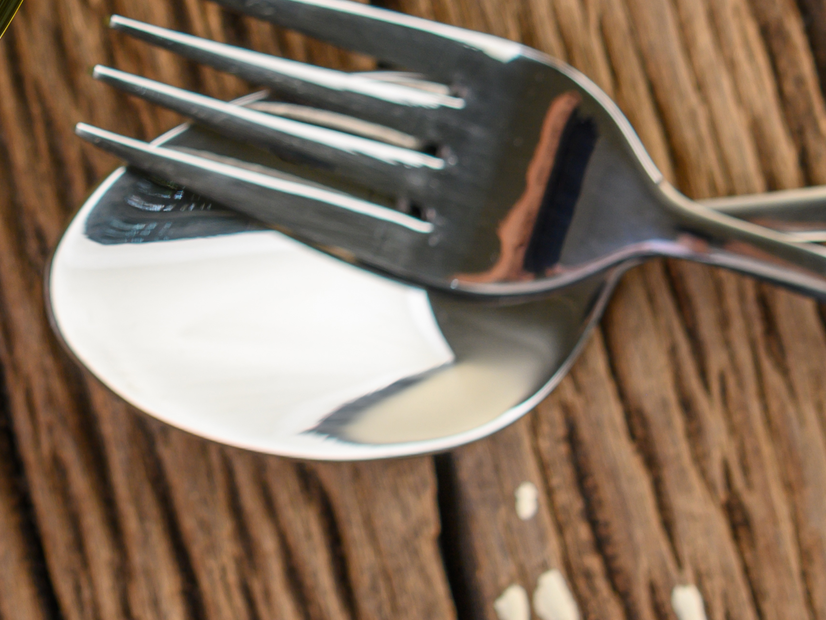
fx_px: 4843
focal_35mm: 203
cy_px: -284
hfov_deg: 9.5
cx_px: -375
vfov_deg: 7.2
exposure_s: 1/125
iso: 100
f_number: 5.6
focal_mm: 60
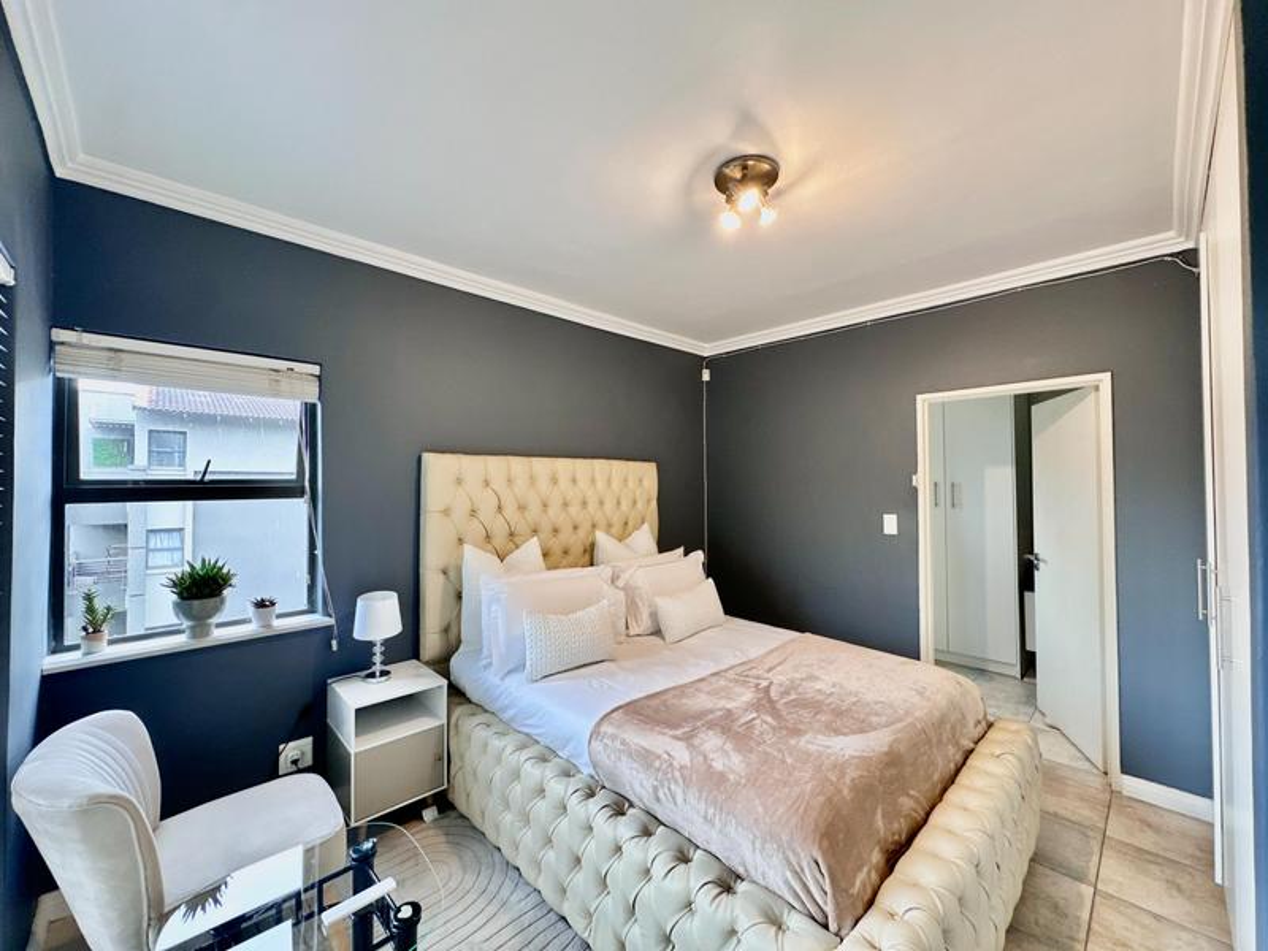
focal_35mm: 14
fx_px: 513
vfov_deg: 85.7
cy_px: 476
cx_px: 634
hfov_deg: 102.1
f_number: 2.2
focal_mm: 2.22
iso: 200
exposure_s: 1/50
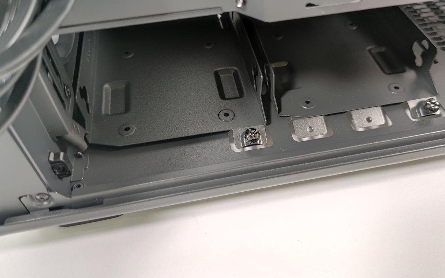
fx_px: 364
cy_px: 110
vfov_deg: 41.6
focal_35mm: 30
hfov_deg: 62.8
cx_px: 244
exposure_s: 1/17
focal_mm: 6.78
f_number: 1.85
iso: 308
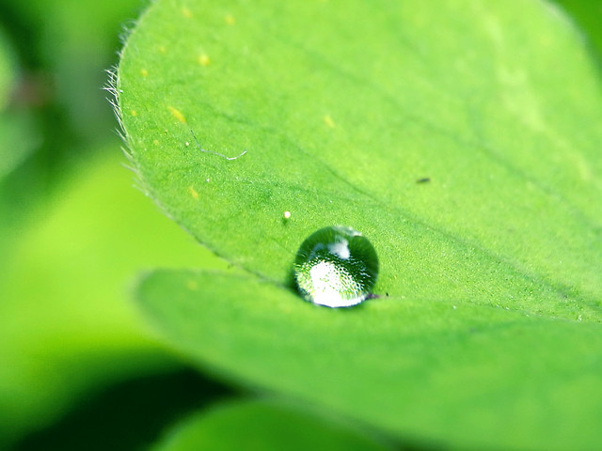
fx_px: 1026
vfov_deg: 24.8
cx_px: 301
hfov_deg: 32.7
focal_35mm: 59
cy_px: 226
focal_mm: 4.5
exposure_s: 1/100
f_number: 2.2
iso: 64
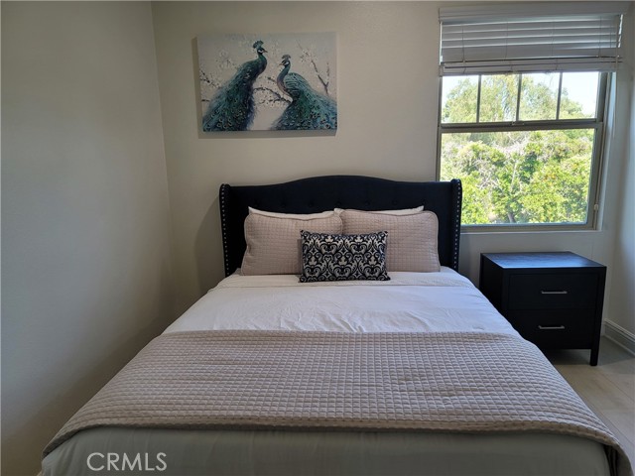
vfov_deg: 54.9
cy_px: 238
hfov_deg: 69.4
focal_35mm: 25
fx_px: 459
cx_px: 318
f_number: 1.8
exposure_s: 1/120
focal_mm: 7
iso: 100
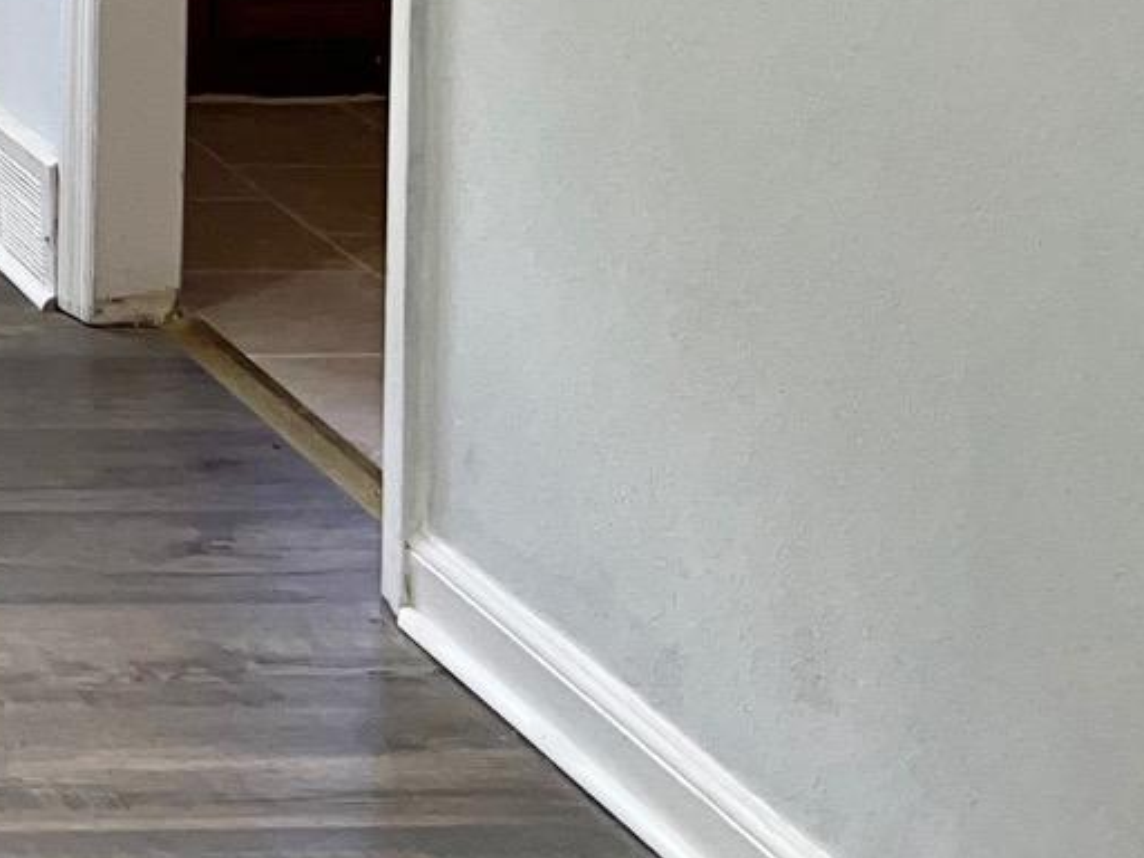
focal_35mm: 104
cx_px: -1068
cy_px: -713
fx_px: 3437
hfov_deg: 15.5
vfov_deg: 12.8
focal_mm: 5.7
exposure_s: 1/120
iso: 40
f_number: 1.5
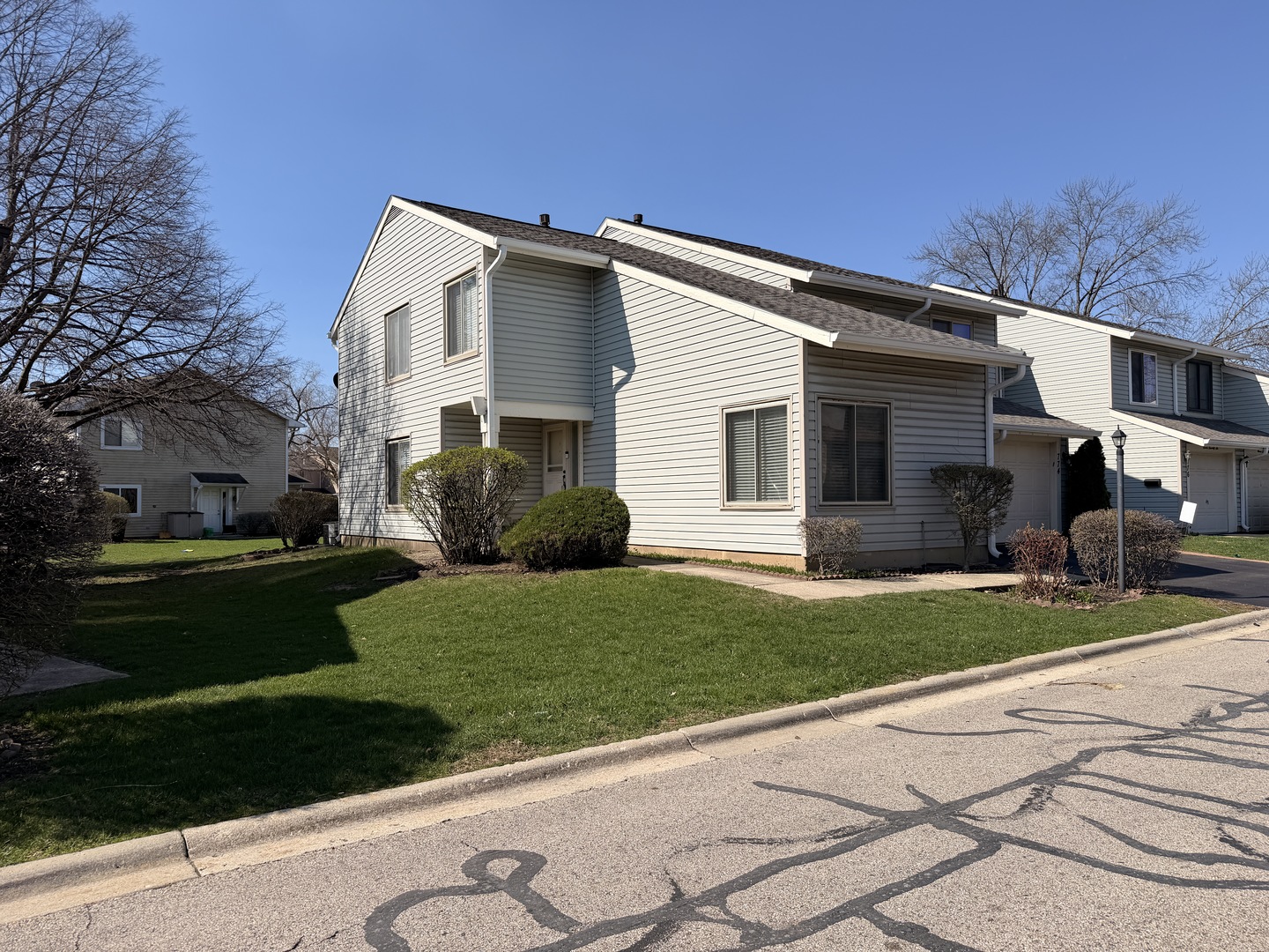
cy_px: 476
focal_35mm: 24
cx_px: 634
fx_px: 880
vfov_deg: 56.8
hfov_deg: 71.6
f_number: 1.78
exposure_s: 1/6173
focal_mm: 6.76
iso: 80
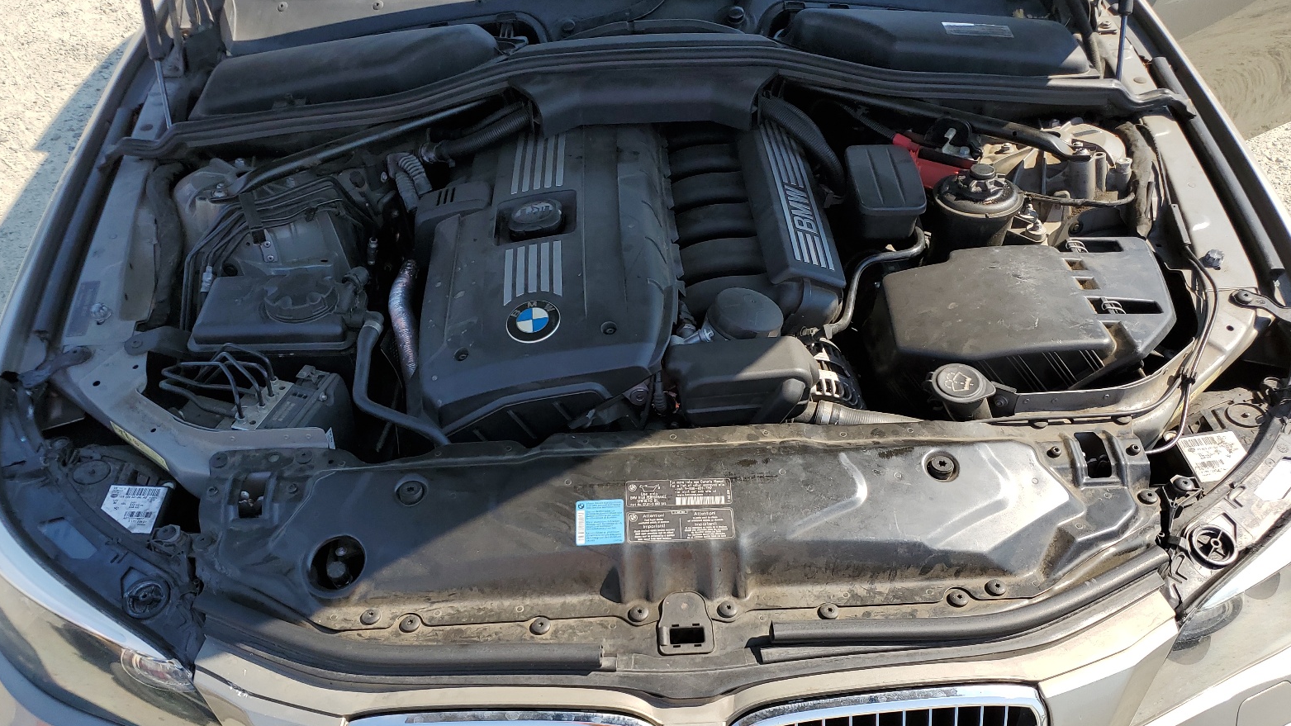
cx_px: 656
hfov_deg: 66.1
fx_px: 993
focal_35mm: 29
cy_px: 482
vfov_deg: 39.7
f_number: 1.5
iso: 50
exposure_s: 1/1667
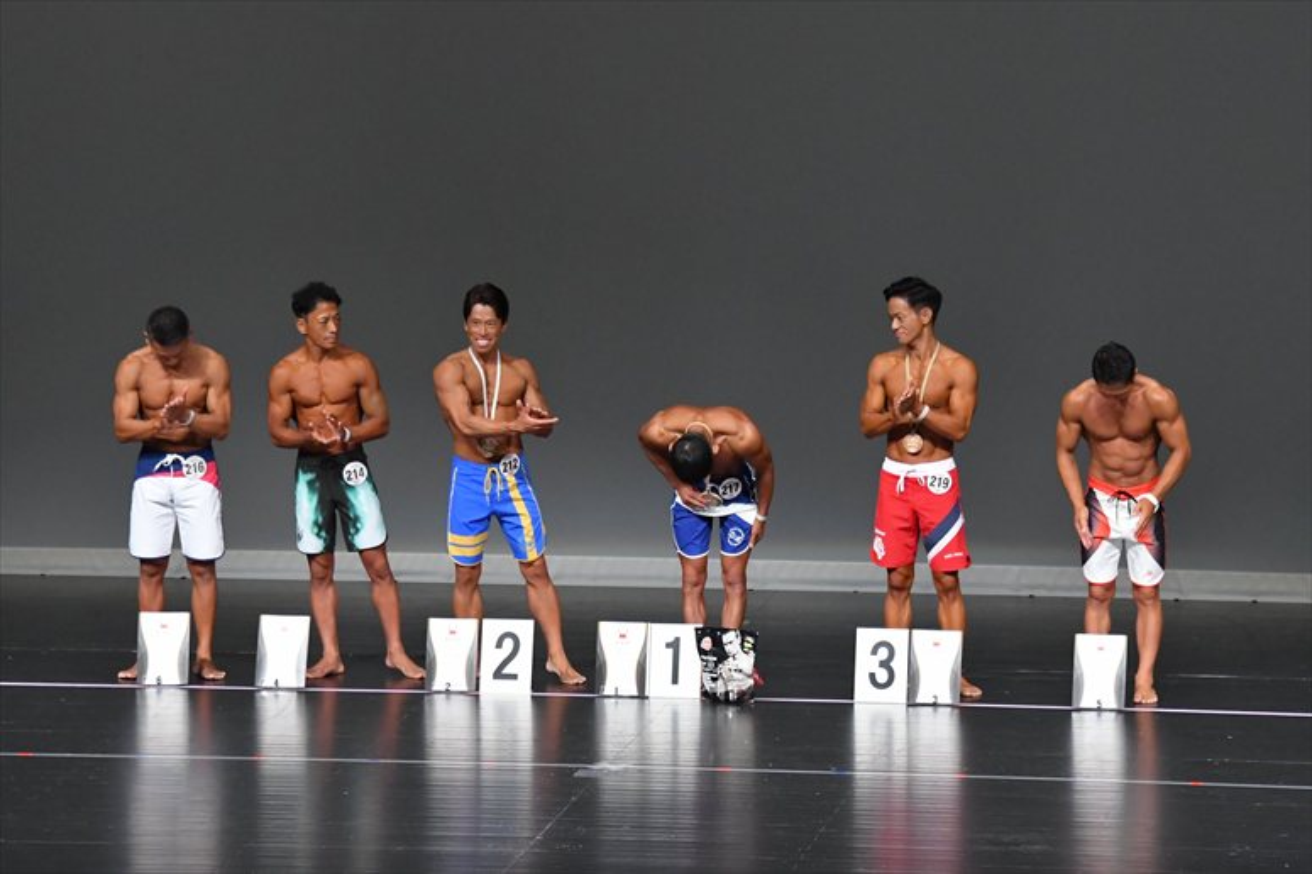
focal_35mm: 202
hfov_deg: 10.2
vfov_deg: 6.8
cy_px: 437
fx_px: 7358
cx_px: 656
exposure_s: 1/400
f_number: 5.6
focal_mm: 135
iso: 5000
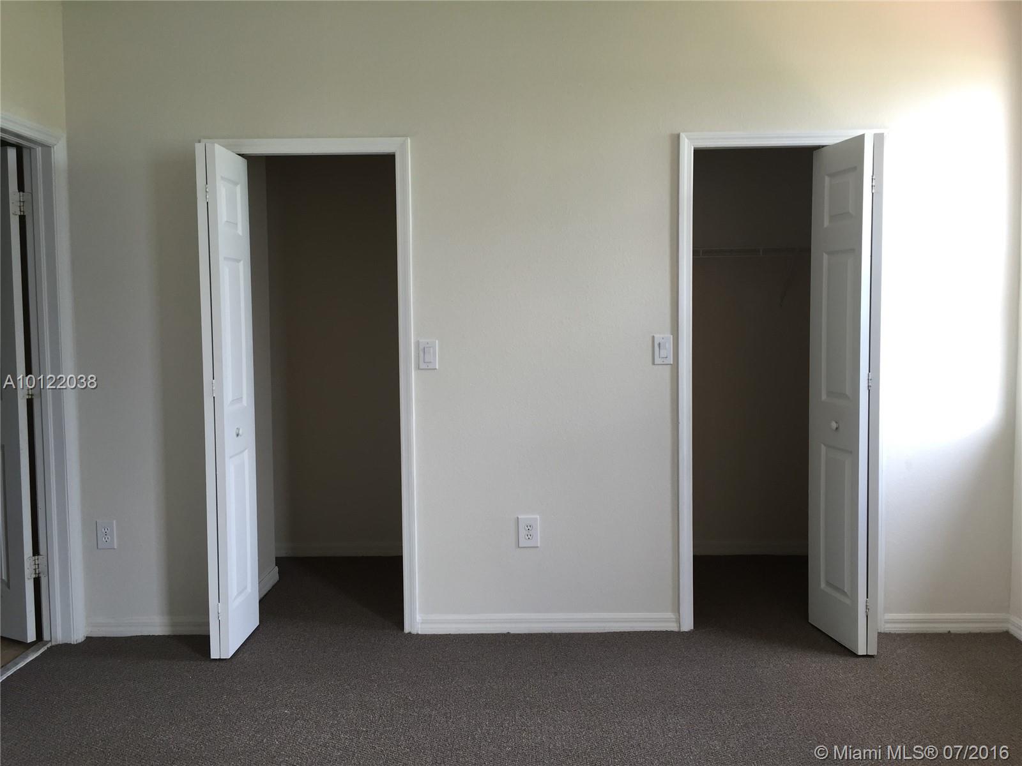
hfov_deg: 61.7
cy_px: 383
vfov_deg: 48.2
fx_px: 856
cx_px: 511
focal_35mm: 29
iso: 40
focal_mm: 4.15
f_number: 2.2
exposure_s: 1/60
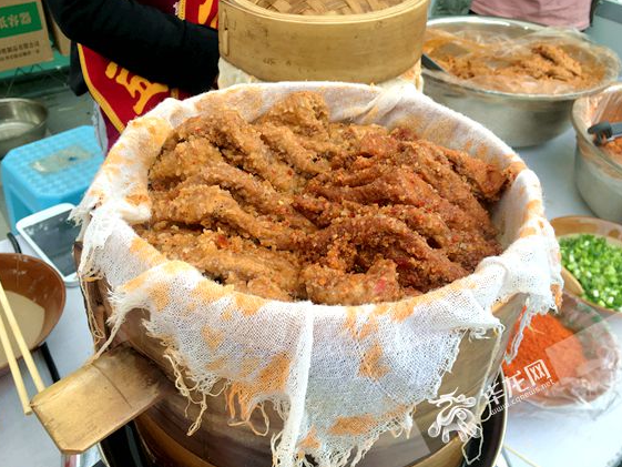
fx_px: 539
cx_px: 309
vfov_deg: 46.8
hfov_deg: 60.0
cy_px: 228
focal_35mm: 30
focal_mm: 4.15
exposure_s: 1/100
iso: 32
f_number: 2.2
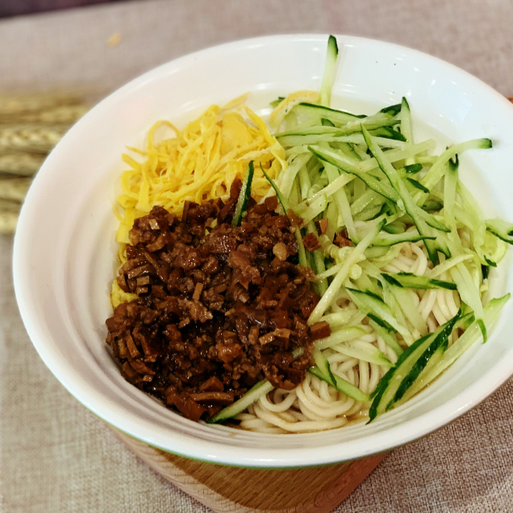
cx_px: 259
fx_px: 1241
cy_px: 245
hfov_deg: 23.4
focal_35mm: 74
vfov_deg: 23.4
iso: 100
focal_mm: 6
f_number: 2.4
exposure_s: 1/50
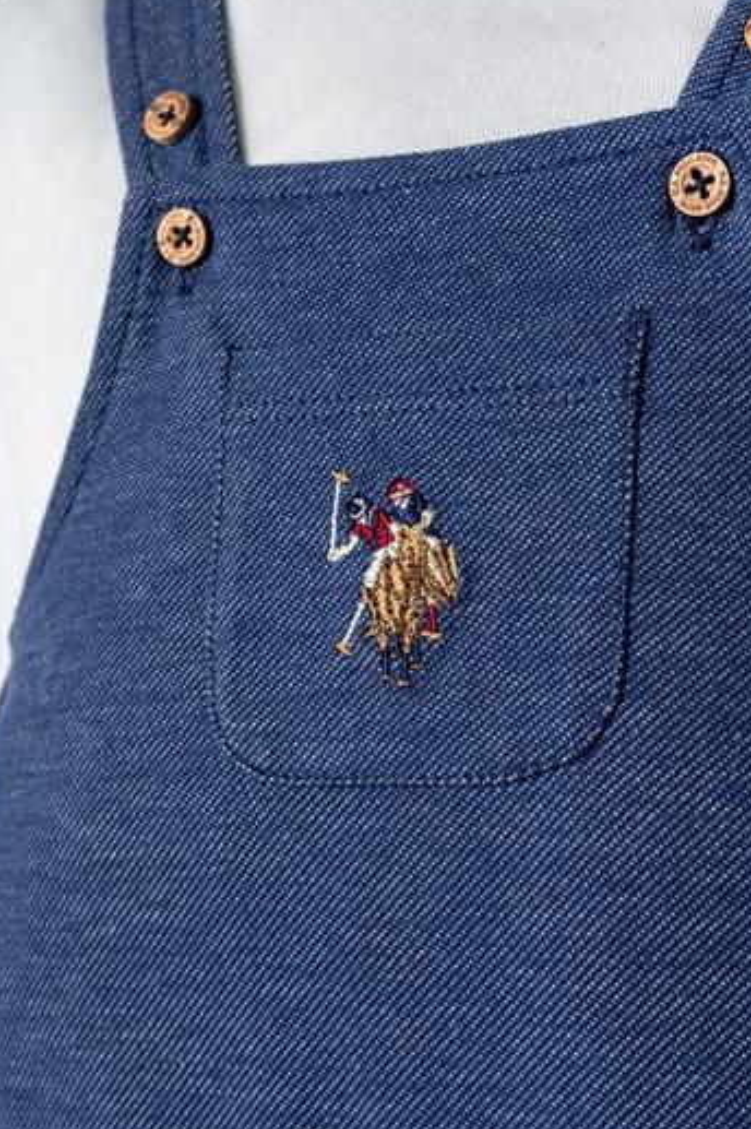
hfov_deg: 23.4
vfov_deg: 34.5
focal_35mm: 58
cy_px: 591
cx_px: 378
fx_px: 1817
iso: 160
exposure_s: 1/160
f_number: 11
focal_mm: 50
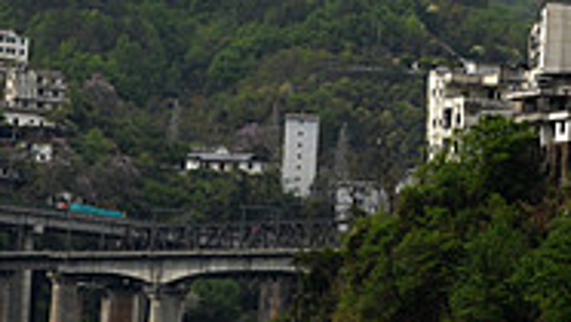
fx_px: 5107
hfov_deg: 6.4
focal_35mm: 337
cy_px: -17
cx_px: 553
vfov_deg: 3.6
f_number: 13
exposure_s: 1/640
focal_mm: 50
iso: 640
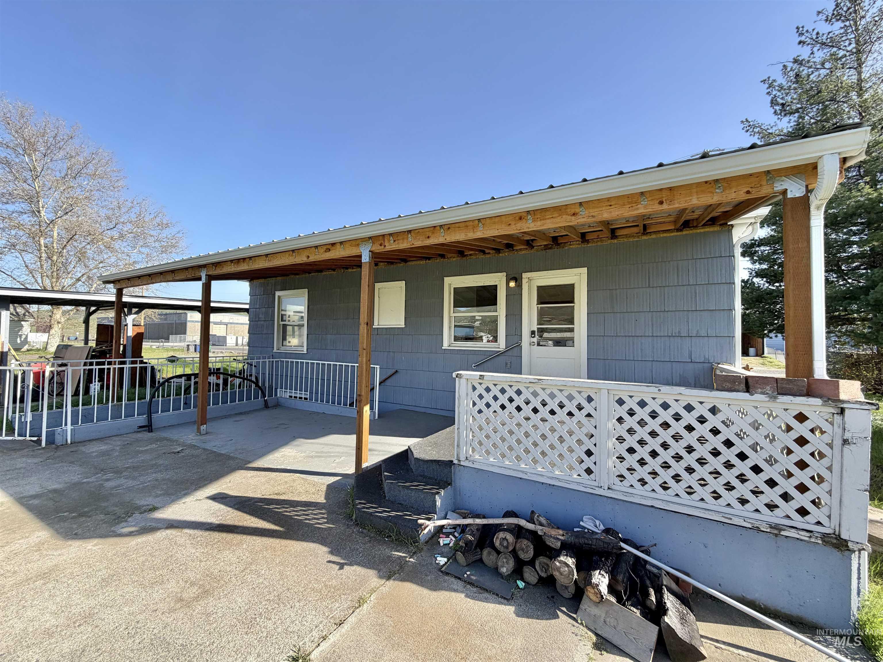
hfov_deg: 102.1
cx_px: 442
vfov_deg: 85.7
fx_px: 357
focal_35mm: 14
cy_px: 331
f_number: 2.2
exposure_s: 1/686
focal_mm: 2.22
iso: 40
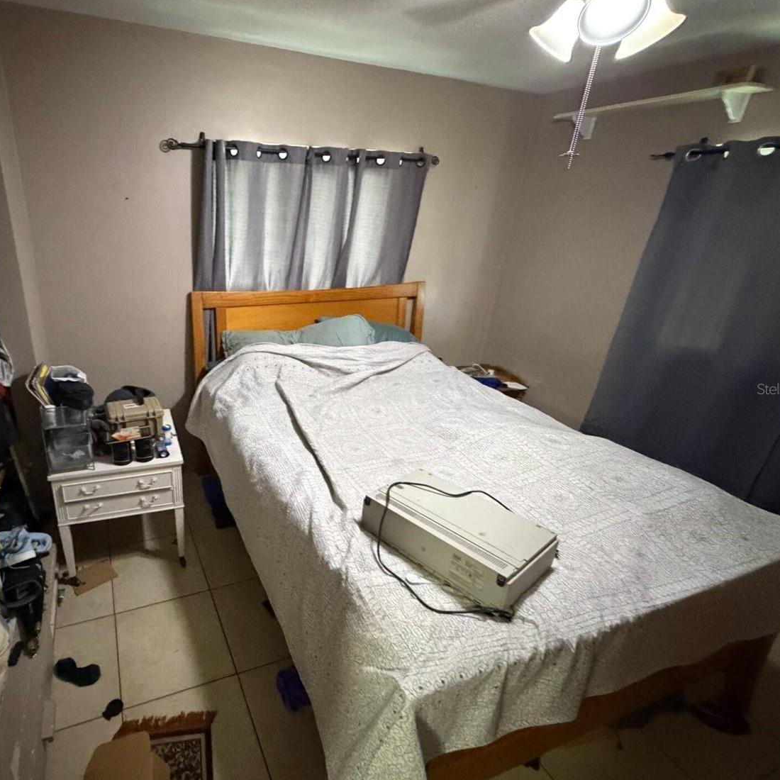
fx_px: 459
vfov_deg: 80.7
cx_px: 257
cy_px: 389
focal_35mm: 18
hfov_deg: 78.0
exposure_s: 1/40
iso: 1250
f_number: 2.2
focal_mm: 2.22
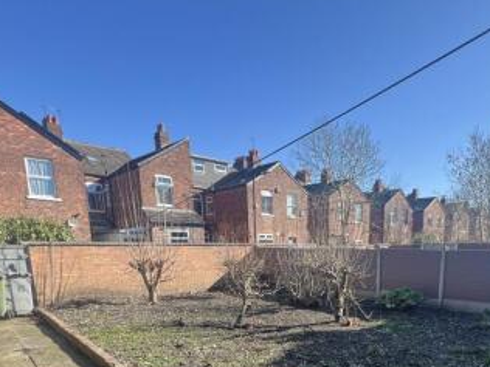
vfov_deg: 50.9
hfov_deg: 70.0
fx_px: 340
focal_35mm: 24
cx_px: 317
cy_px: 324
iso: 32
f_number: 1.8
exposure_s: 1/352
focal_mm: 1.57
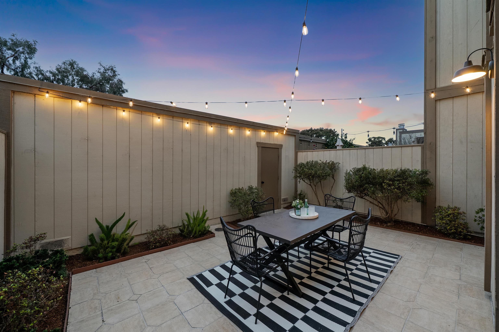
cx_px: 250
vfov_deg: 85.4
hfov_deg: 108.3
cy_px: 166
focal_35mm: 13
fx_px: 180
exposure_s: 1/8
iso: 640
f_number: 9
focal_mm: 13
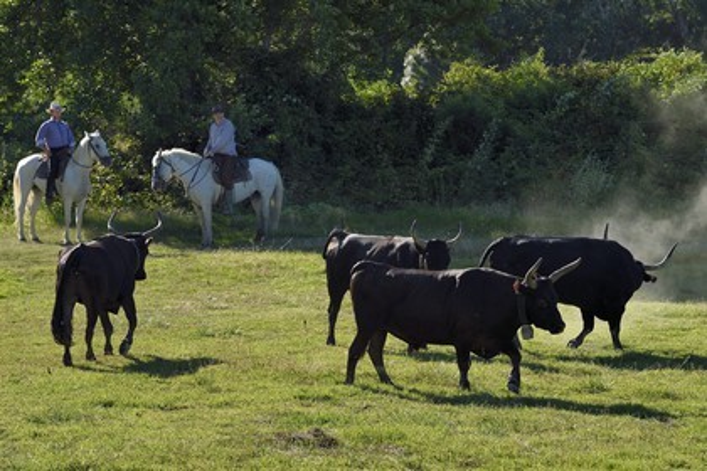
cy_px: 236
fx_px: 2553
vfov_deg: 10.5
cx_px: 354
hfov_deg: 15.8
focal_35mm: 130
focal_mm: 130
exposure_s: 1/800
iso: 400
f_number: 9
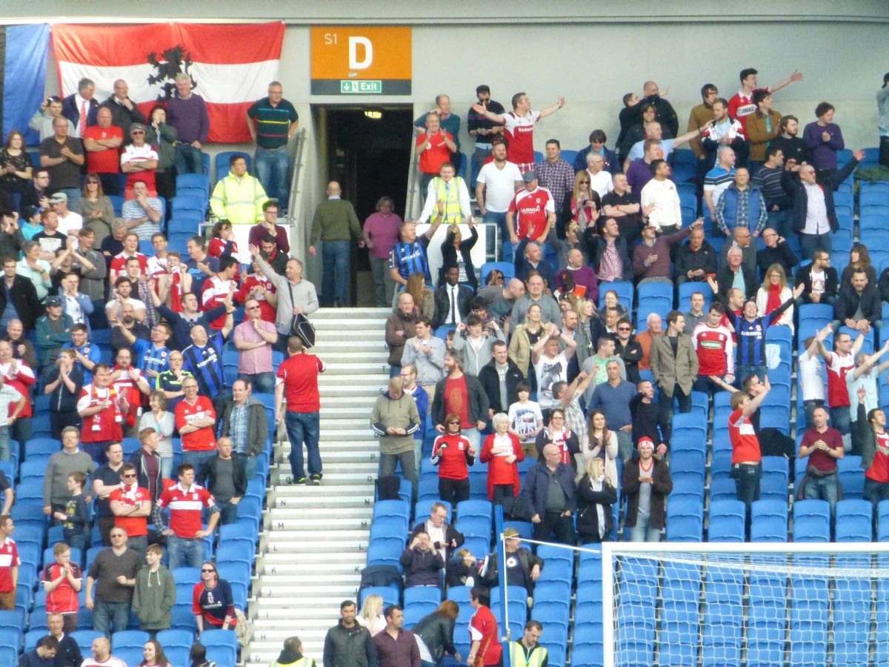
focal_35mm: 480
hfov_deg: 4.1
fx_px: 12327
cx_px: 444
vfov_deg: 3.1
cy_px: 334
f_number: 6.4
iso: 1600
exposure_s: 1/640
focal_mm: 86
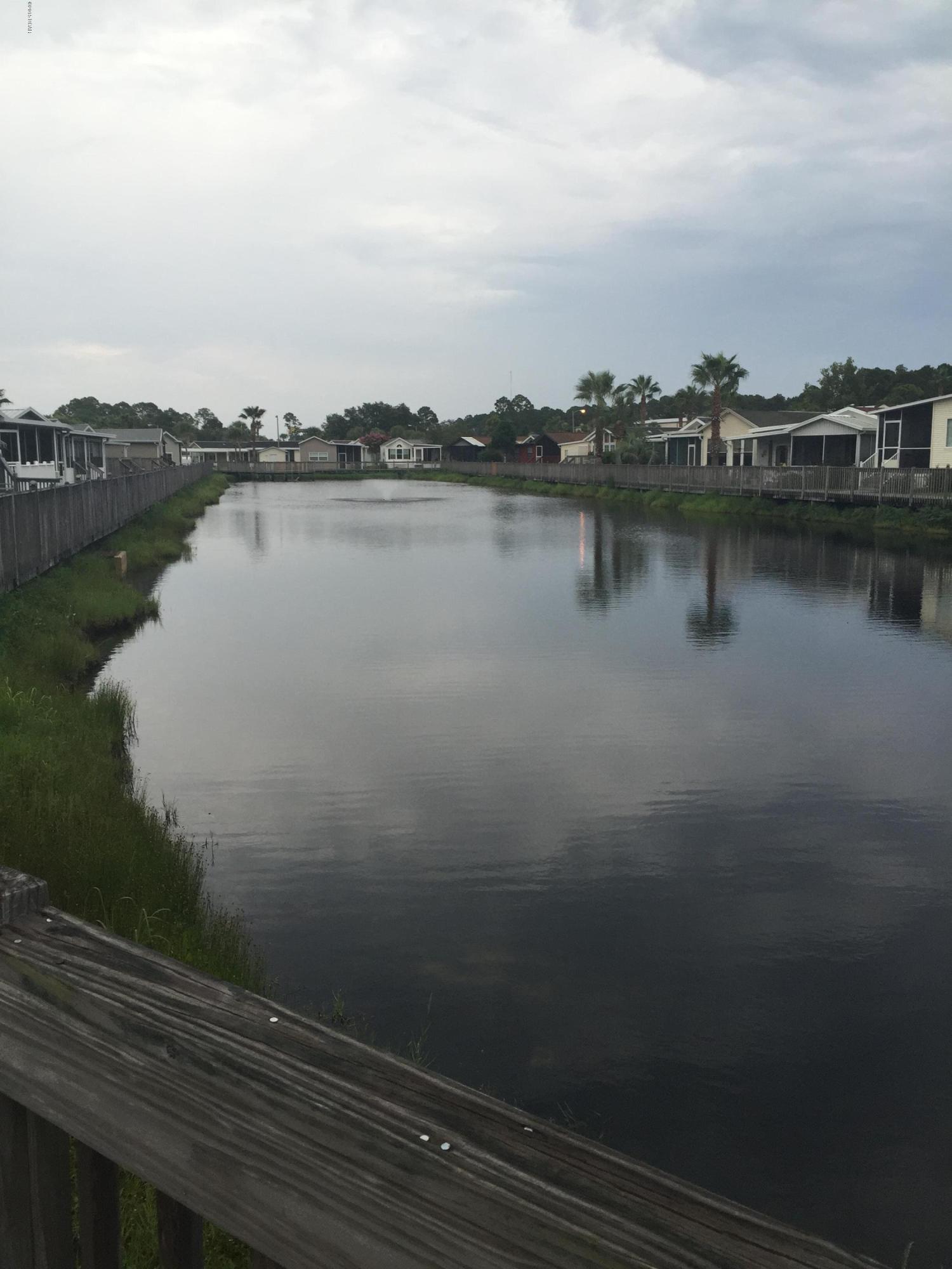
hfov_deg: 48.2
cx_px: 476
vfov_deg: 61.7
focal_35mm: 29
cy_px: 634
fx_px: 1063
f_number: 2.2
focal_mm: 4.15
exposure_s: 1/60
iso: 40
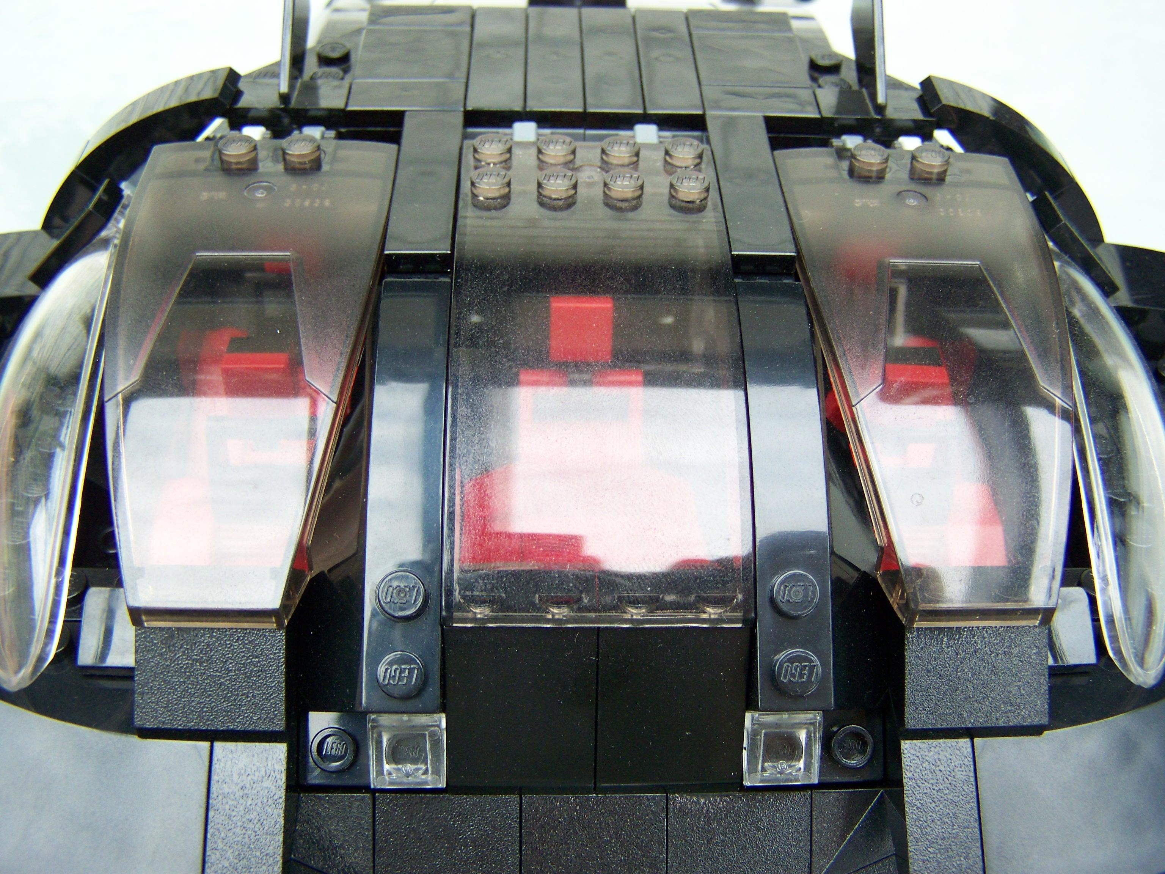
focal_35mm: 38
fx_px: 1279
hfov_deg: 49.0
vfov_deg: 37.7
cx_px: 582
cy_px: 437
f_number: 2.8
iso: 100
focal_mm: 6.3
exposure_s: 1/60
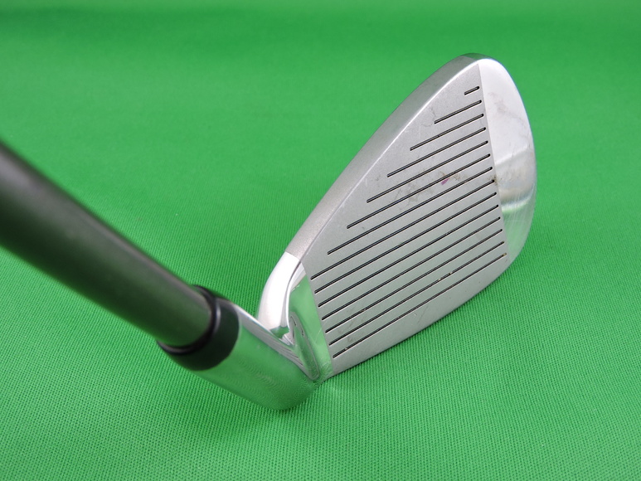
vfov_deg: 32.2
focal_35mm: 45
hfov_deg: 42.1
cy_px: 240
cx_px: 320
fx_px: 833
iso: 140
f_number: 4
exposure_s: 1/30
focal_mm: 8.1
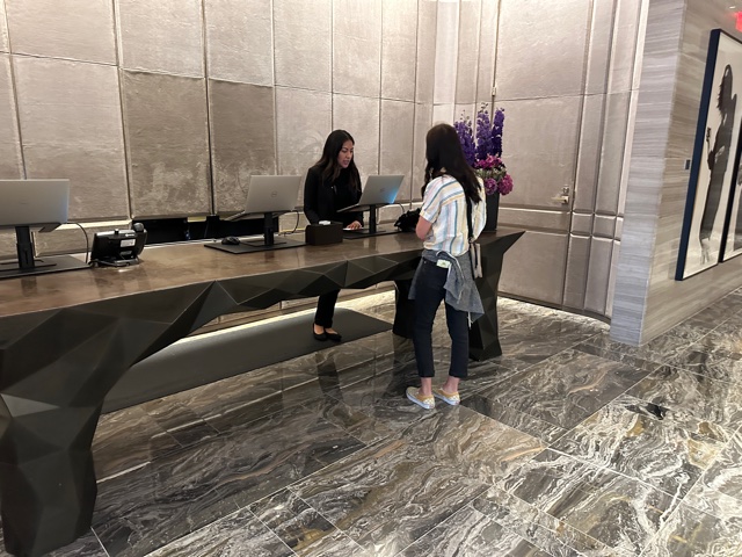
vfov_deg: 56.8
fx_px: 514
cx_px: 371
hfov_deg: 71.6
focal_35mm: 24
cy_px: 278
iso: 800
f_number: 1.78
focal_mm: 6.86
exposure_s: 1/60
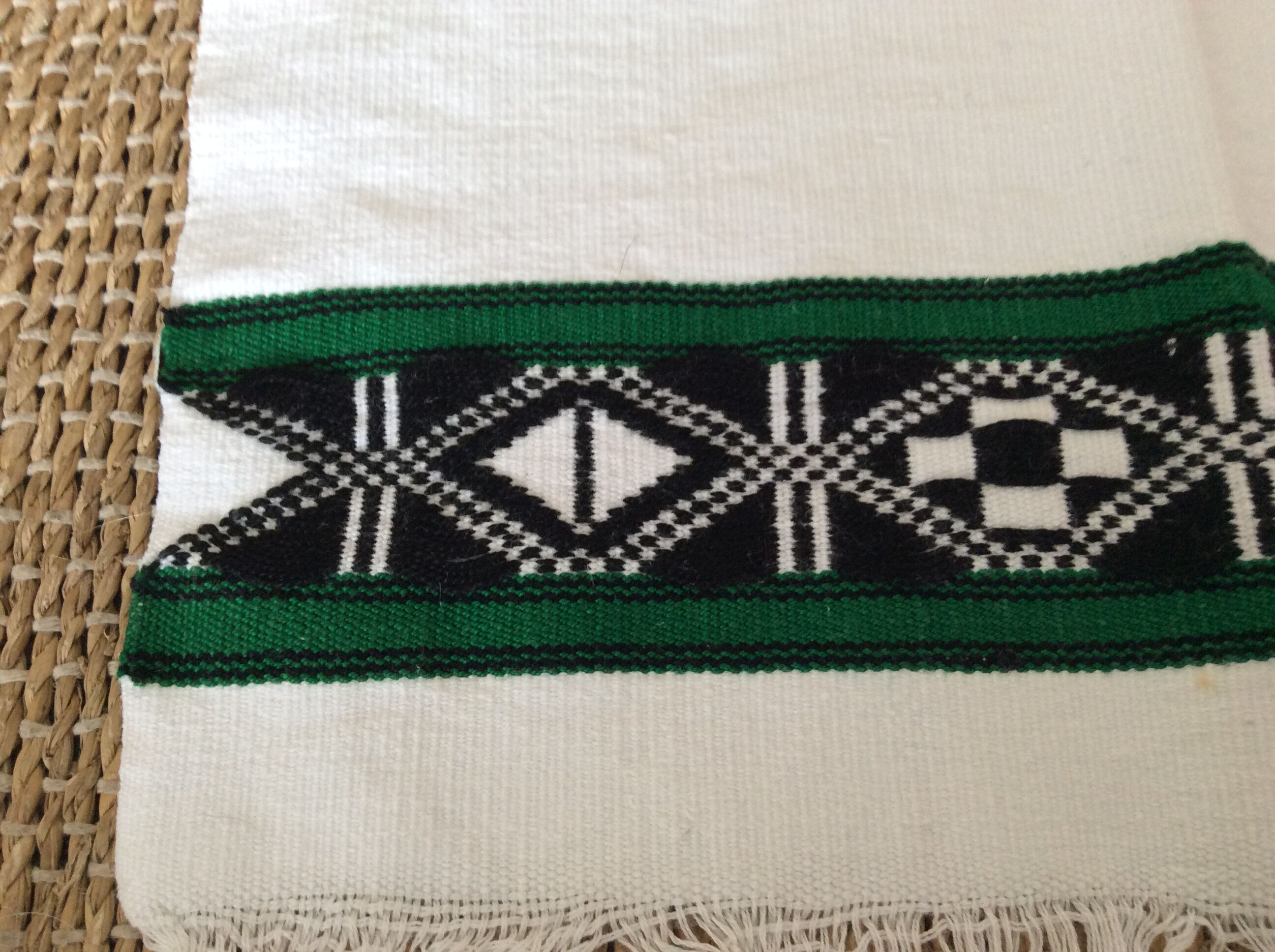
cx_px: 638
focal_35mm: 32
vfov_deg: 44.1
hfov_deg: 56.9
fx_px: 1177
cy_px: 476
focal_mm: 3.3
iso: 100
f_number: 2.4
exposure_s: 1/25
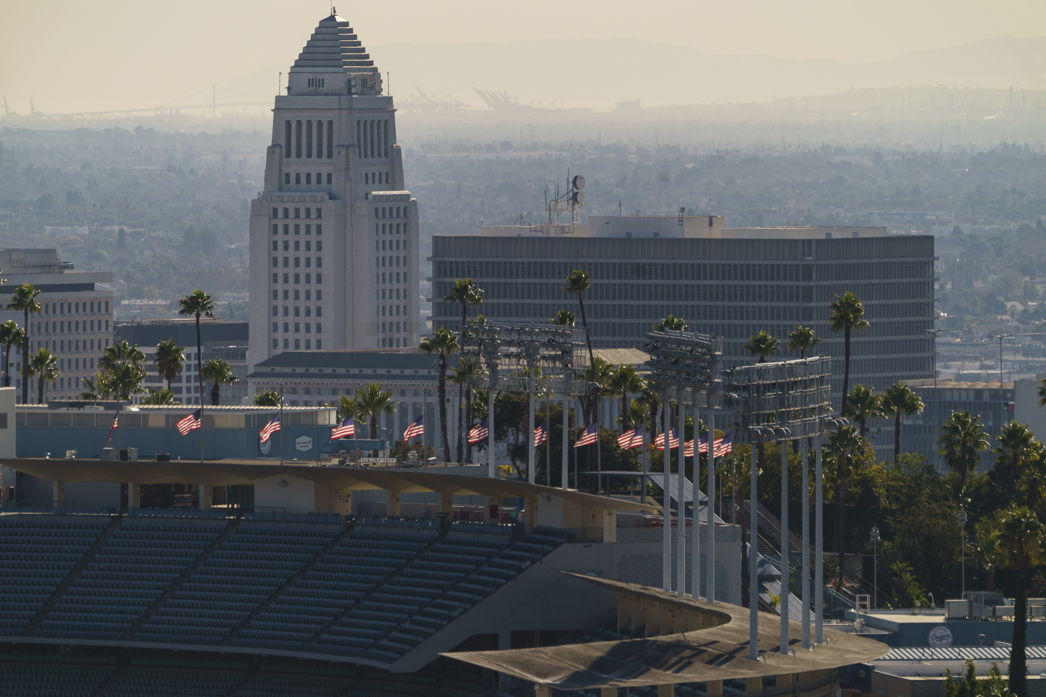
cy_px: 348
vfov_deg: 2.9
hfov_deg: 4.3
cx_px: 523
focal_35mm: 475
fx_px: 13801
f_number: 8
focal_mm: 475
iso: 160
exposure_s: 1/500
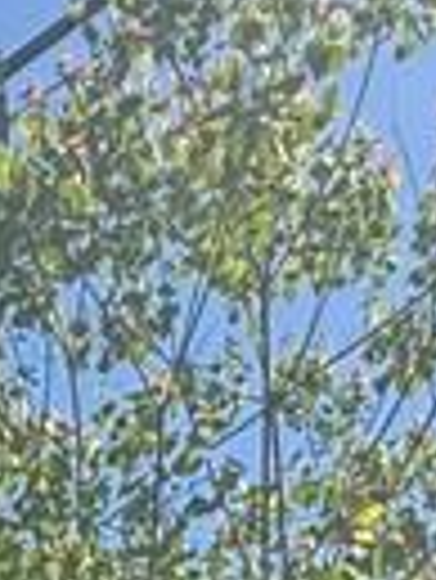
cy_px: 1340
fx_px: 1861
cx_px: -405
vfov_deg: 13.5
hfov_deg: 12.0
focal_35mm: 111
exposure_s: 1/600
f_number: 2.2
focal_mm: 2.22
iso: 40
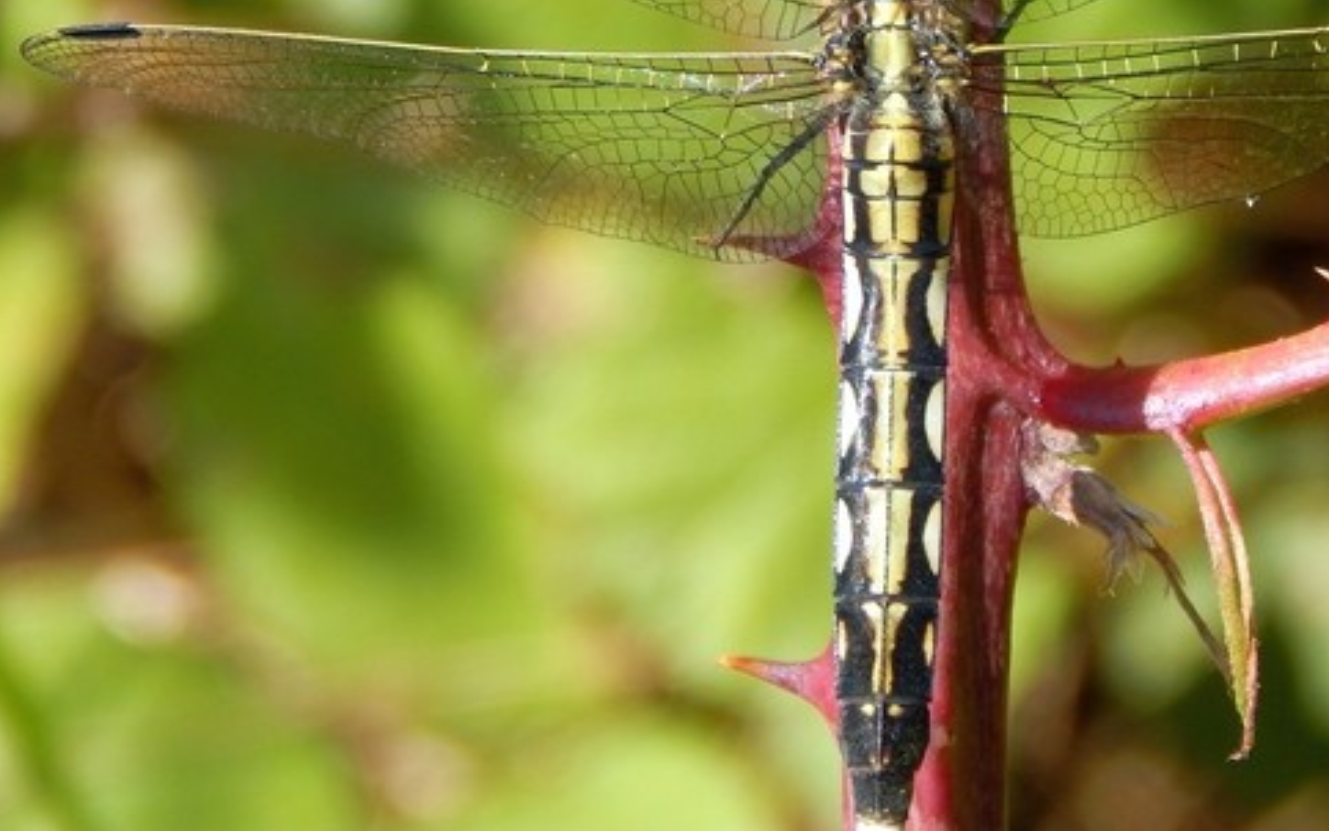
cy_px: 165
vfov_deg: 3.6
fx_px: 13294
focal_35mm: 367
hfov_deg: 5.7
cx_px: 869
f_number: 5.4
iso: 125
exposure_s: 1/200
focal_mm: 37.1
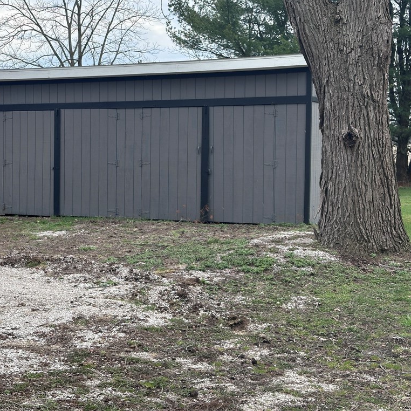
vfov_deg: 30.0
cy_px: 204
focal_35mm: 57
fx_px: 766
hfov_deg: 29.9
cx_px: 141
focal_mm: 6.86
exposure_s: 1/1395
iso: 64
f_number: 1.78
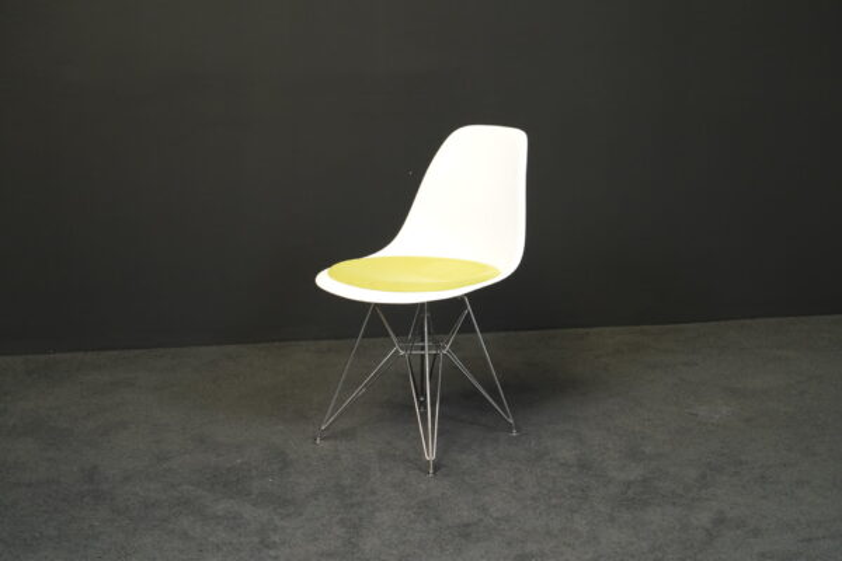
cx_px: 421
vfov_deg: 22.6
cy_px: 280
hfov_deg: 33.4
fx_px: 1403
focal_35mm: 60
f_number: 7.1
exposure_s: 1/100
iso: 3200
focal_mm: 60
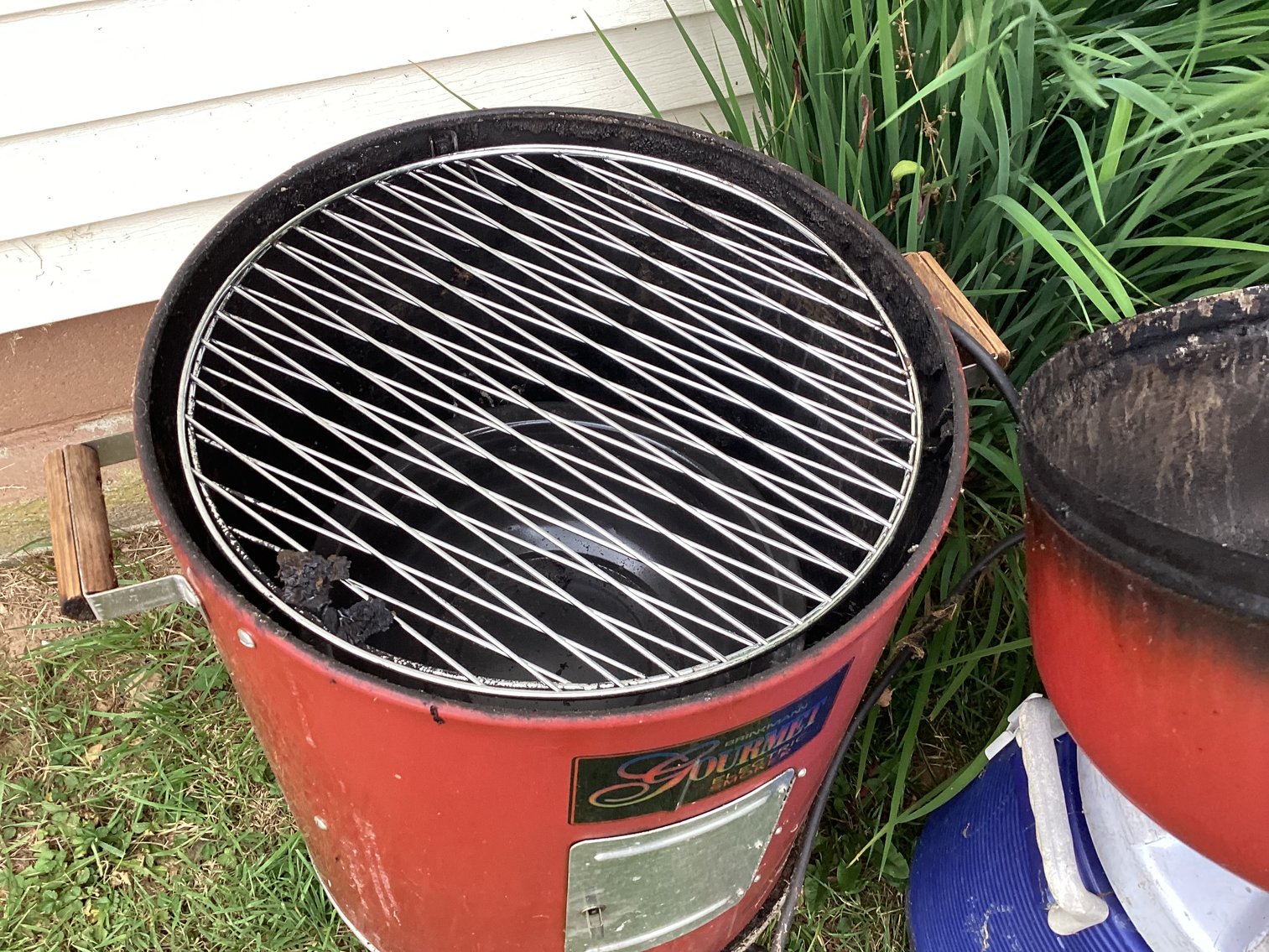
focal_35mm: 31
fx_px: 1137
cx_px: 634
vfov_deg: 45.4
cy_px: 476
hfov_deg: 58.3
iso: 80
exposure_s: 1/120
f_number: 2.4
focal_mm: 3.3
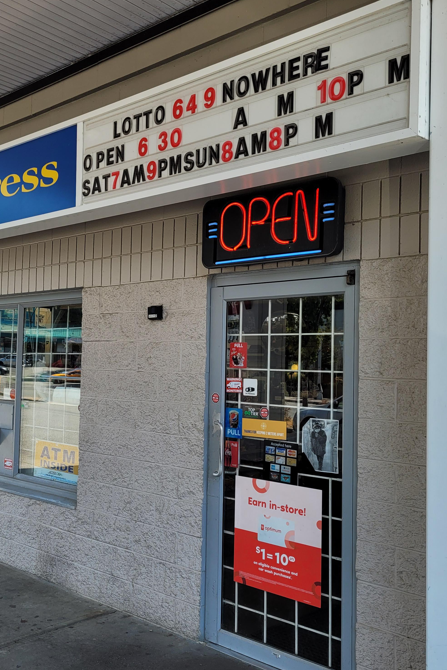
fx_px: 689
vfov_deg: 51.9
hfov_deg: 35.5
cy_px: 337
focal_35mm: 37
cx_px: 142
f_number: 1.8
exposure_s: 1/615
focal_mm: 5.4
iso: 40
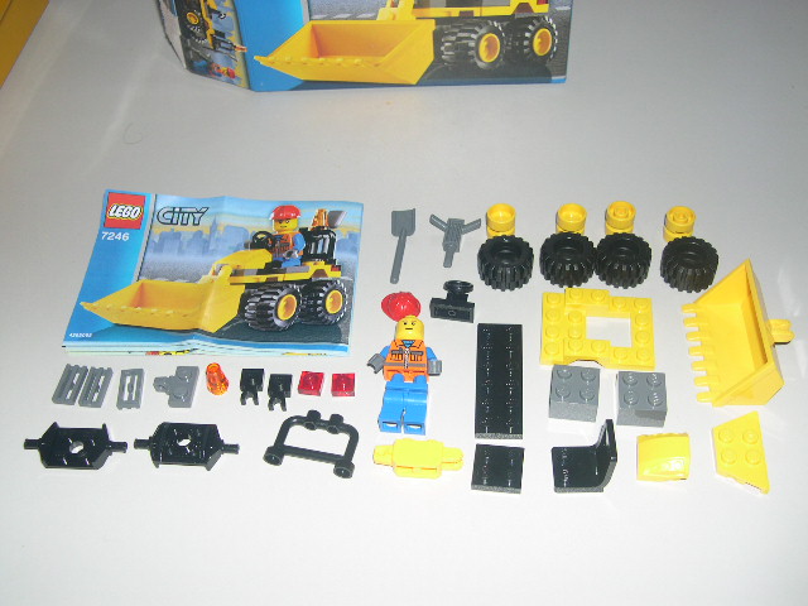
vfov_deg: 34.3
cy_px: 303
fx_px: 980
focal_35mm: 42
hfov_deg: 44.8
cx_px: 404
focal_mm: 9
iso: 100
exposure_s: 1/60
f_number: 2.9
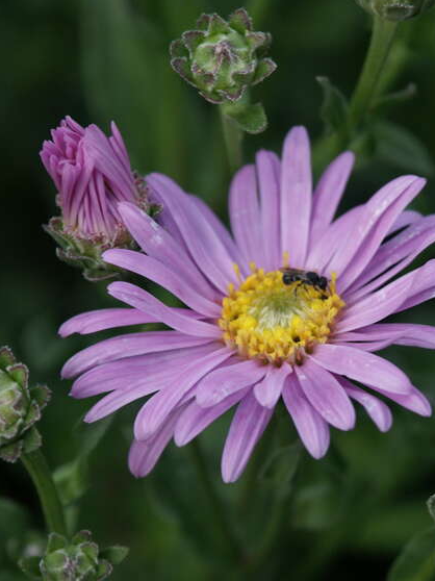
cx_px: 257
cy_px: 345
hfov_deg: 6.2
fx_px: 4008
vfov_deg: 8.3
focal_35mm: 239
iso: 100
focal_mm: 50.69
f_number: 3.5
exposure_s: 1/500
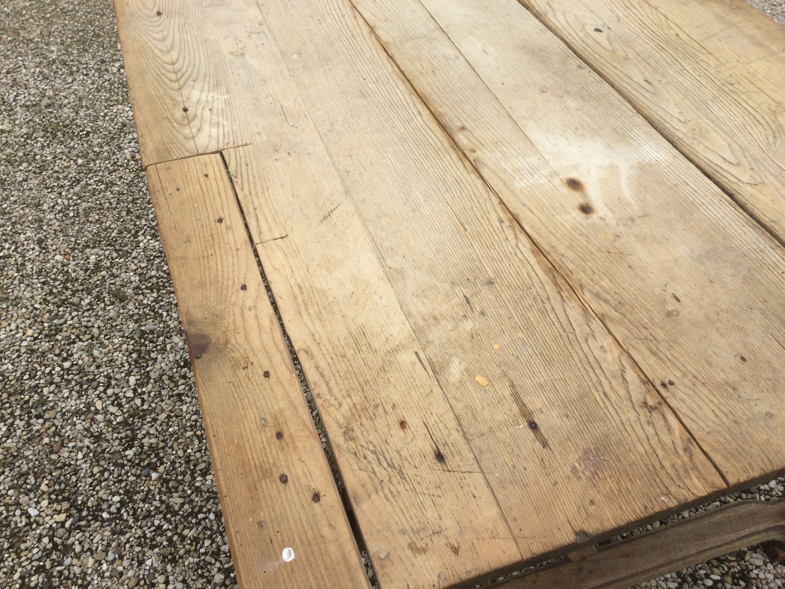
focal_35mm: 31
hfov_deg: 58.4
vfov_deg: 45.4
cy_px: 294
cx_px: 392
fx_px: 703
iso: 25
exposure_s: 1/936
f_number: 2.4
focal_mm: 3.3
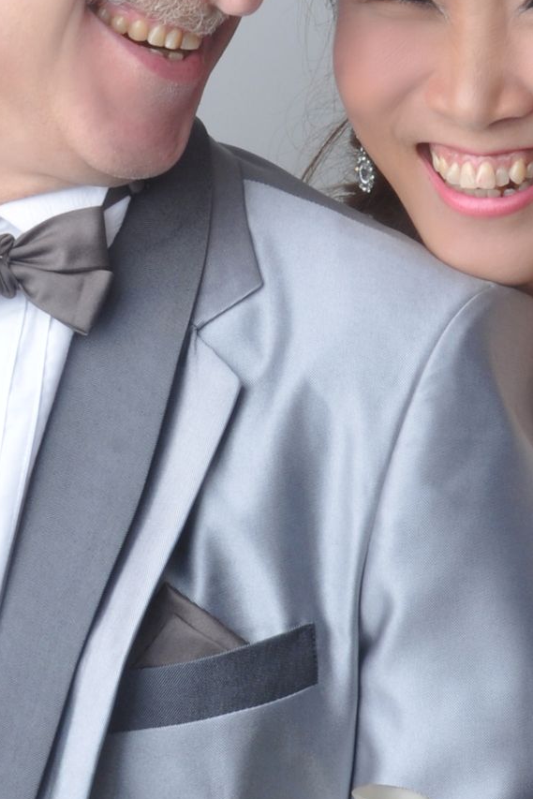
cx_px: 464
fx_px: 2925
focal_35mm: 132
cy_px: 375
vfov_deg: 15.6
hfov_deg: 10.4
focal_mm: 25
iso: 200
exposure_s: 1/160
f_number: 18
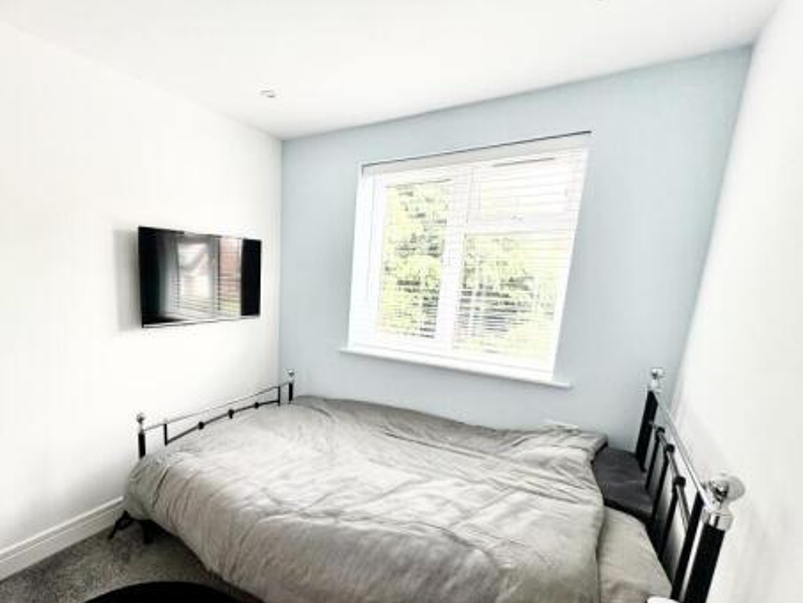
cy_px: 357
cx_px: 290
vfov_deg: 71.0
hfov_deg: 85.6
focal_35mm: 18
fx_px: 418
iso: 125
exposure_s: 1/99
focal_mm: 2.22
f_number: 2.2
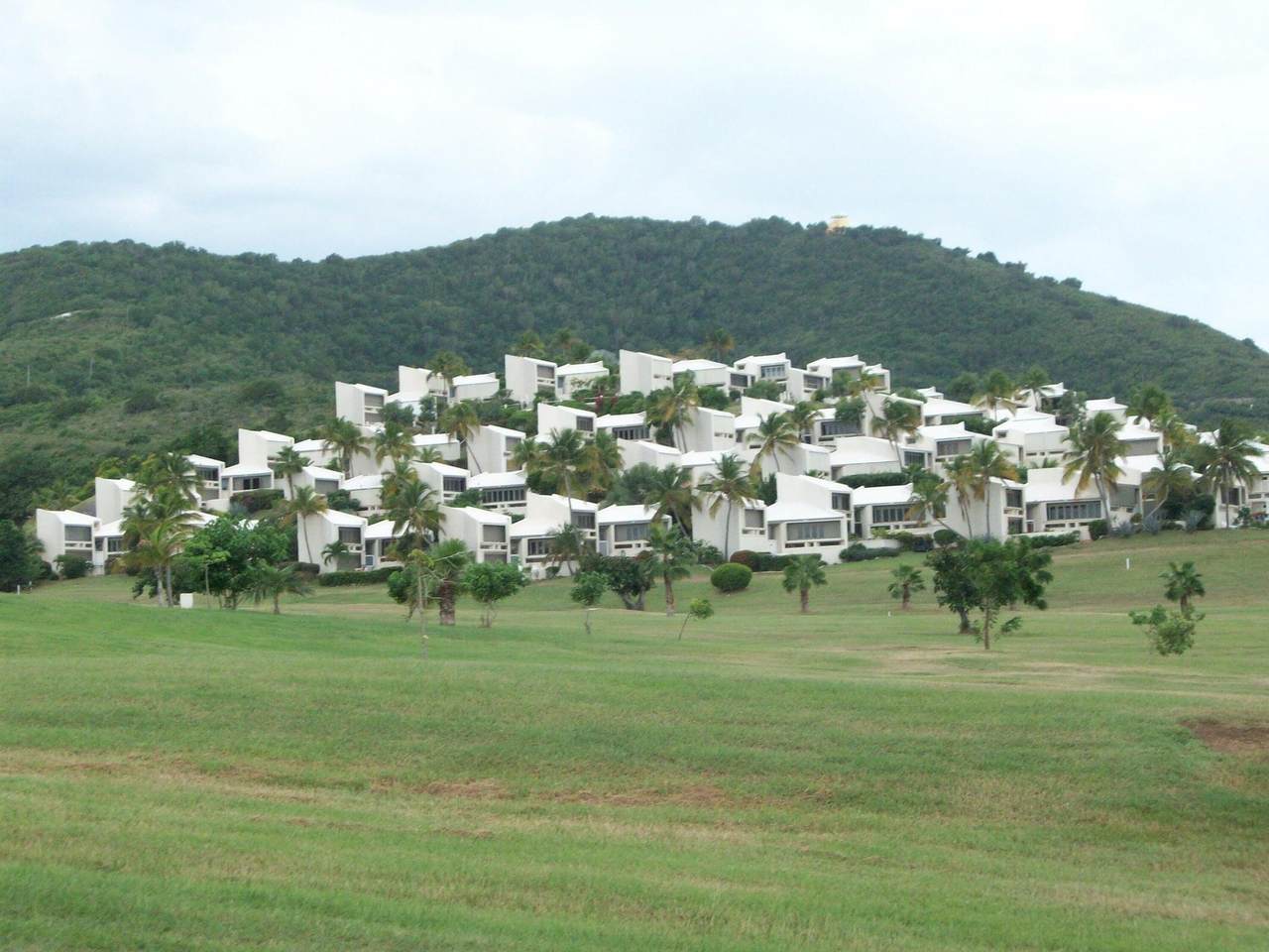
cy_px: 476
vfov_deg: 18.0
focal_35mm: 82
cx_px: 634
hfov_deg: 23.8
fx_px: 3006
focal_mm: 13.7
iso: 160
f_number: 4.6
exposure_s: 1/162
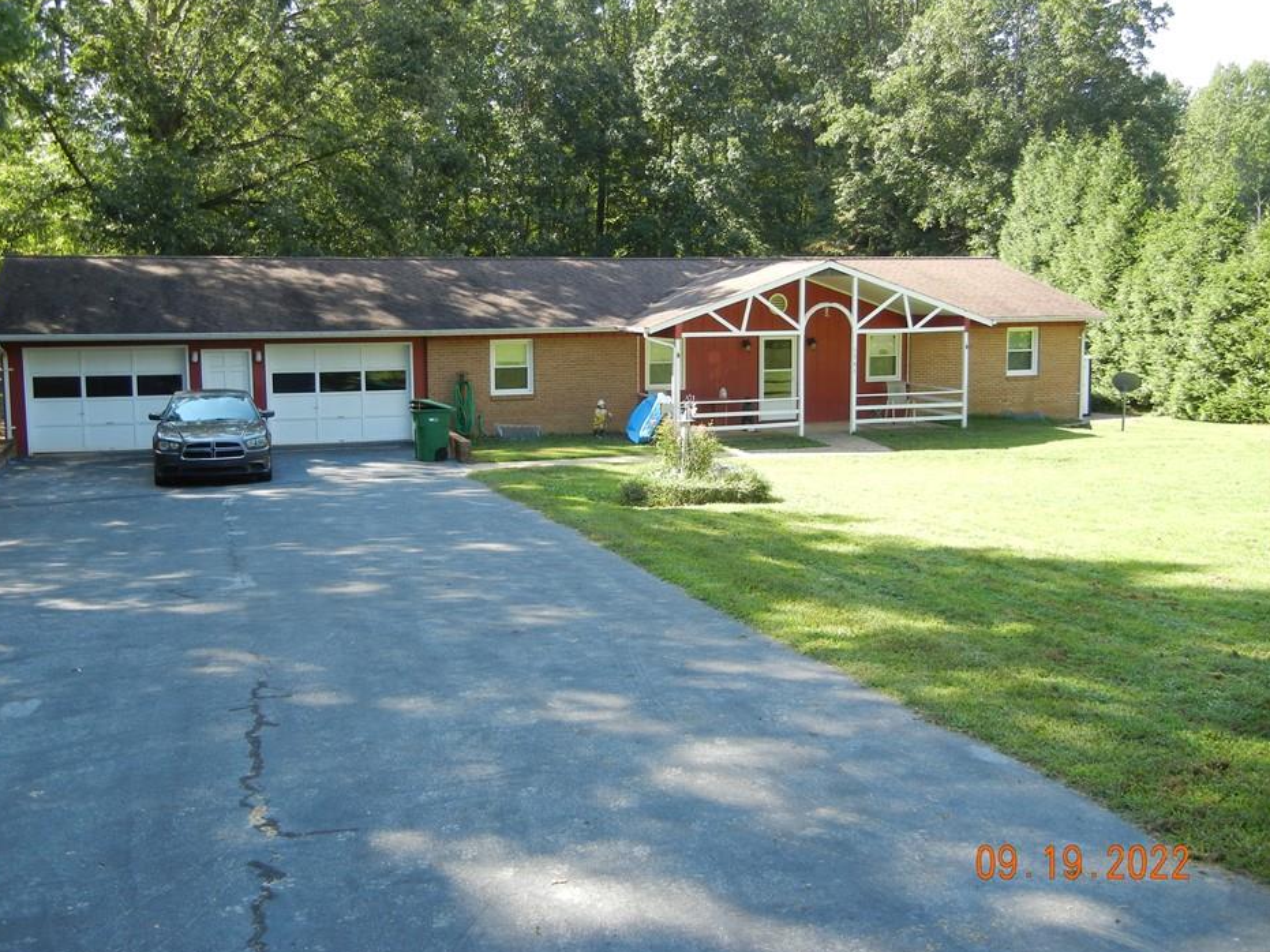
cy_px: 447
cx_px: 576
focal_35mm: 33
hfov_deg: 55.3
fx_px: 1211
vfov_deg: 42.9
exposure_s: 1/186
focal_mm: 5.4
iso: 160
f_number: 3.5
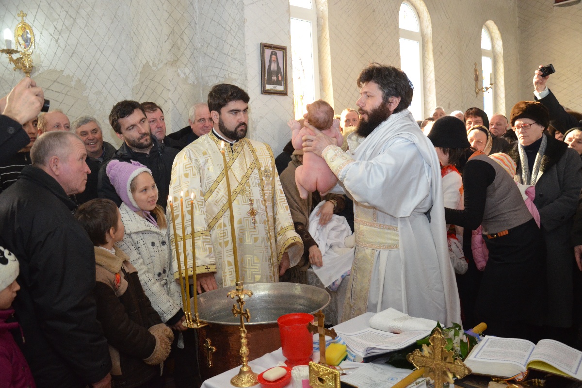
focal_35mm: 33
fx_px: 533
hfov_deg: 57.2
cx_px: 291
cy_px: 194
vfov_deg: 40.0
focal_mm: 22
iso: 2000
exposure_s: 1/125
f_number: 3.8
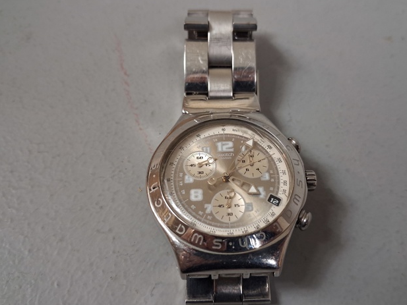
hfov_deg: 52.6
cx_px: 219
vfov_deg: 40.7
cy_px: 159
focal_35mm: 35
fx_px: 412
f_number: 1.8
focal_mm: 4
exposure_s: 1/50
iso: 320
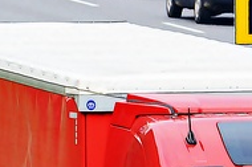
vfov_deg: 0.8
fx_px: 11475
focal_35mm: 1642
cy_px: 302
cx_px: 191
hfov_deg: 1.3
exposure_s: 1/800
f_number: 8
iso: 640
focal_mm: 260
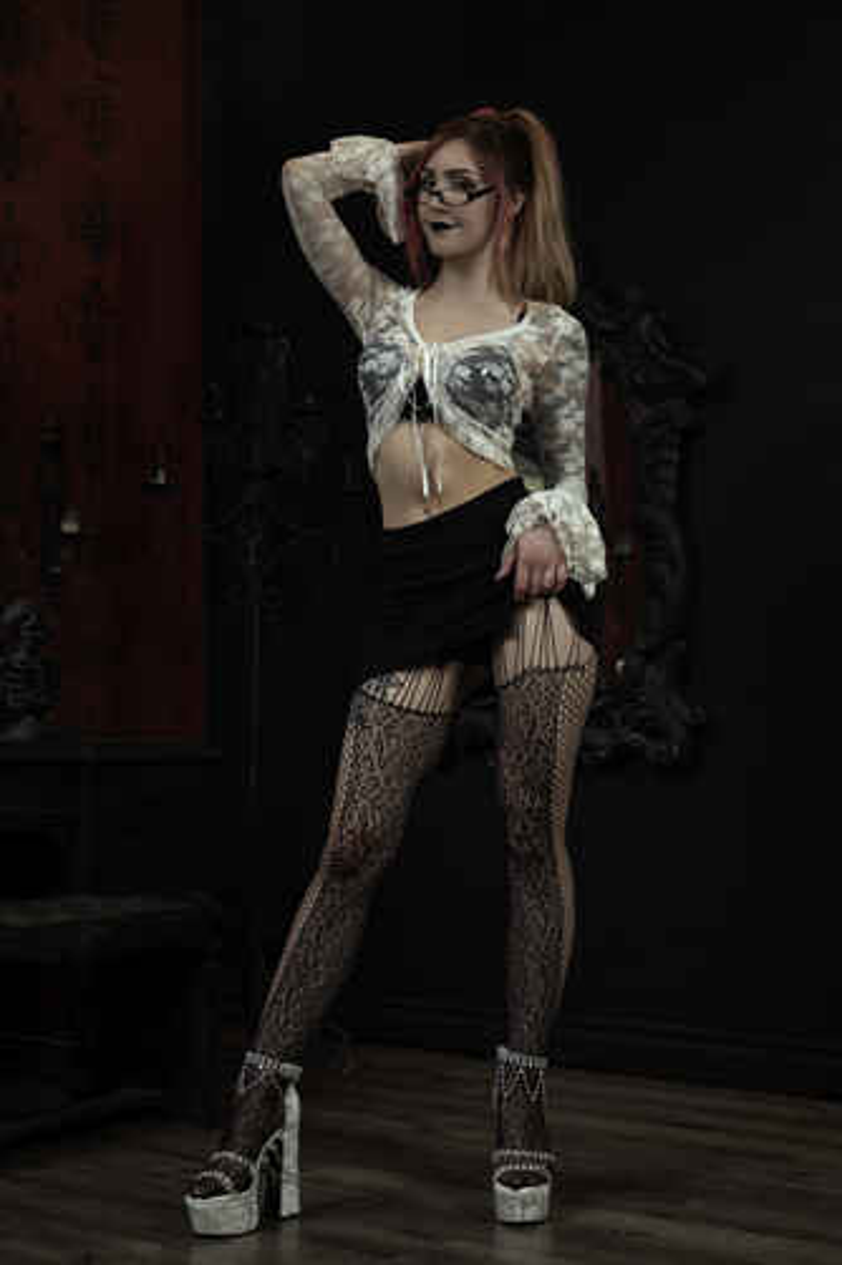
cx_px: 421
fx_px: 1756
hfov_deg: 27.0
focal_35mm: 50
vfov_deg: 39.6
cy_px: 632
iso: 500
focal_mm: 50
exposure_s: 1/400
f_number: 2.8
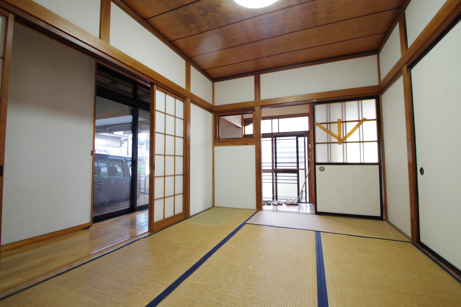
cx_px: 230
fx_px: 192
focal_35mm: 15
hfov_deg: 100.4
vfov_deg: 77.3
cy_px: 154
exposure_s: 1/15
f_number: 8
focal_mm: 10
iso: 800
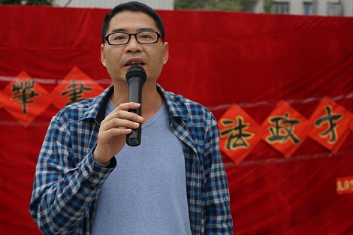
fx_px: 676
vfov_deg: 19.7
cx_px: 143
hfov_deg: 29.2
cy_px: 98
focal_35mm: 69
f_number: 5.6
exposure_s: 1/200
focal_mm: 54
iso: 100
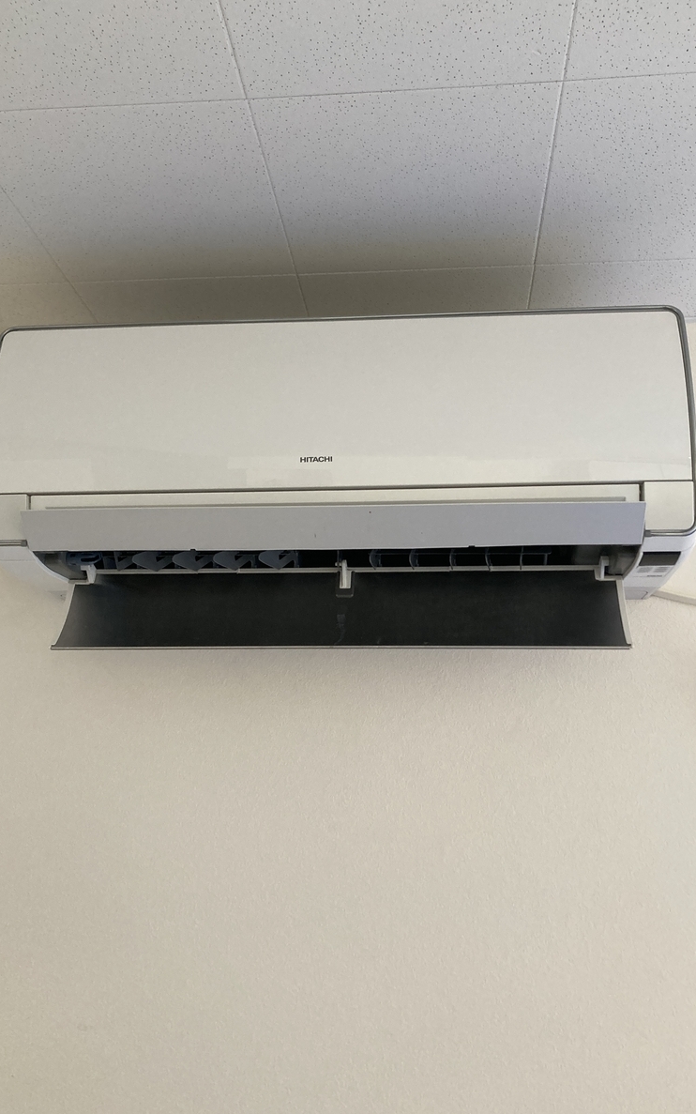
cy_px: 559
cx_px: 352
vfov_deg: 62.9
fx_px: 910
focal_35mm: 30
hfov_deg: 41.8
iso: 160
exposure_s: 1/60
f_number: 1.8
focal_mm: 3.99
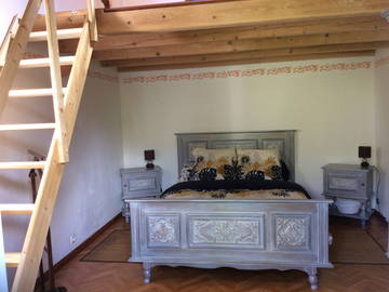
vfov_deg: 44.2
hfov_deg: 56.8
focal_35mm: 32
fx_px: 360
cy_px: 146
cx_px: 194
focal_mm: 3.3
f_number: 2.4
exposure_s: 1/25
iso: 100
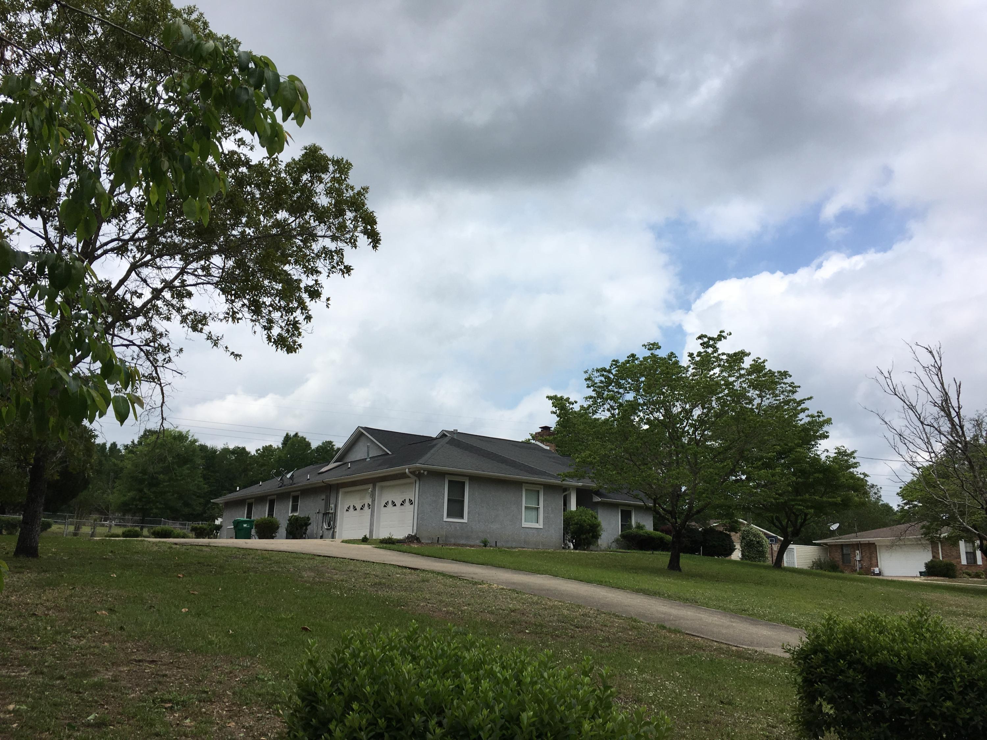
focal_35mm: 29
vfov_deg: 48.2
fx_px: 827
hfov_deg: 61.7
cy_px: 370
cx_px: 494
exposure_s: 1/2481
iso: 25
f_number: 2.2
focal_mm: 4.15
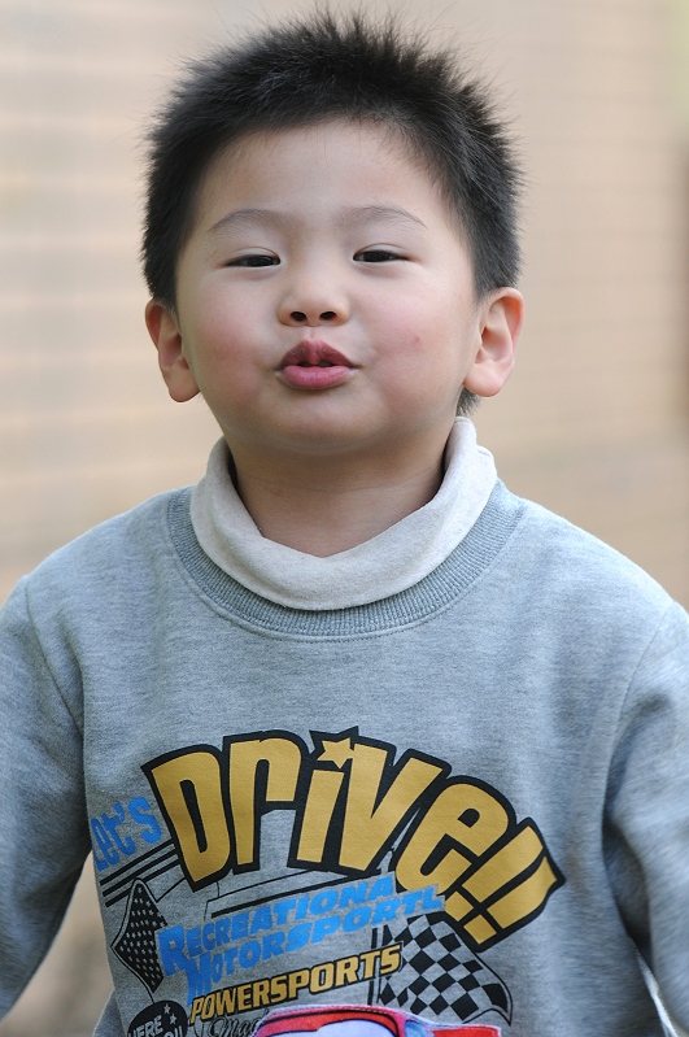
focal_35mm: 510
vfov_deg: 4.0
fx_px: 14672
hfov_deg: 2.7
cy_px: 518
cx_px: 344
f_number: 5.6
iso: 200
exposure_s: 1/250
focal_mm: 340
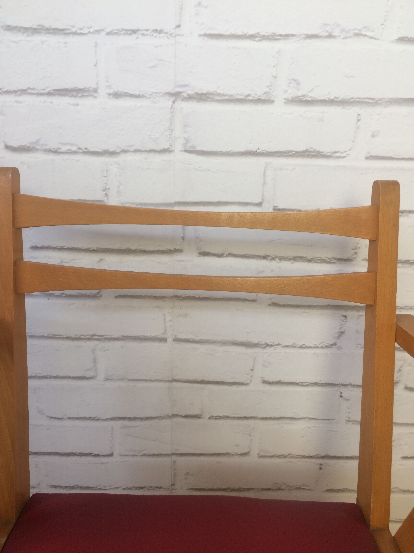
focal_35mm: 29
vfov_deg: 61.7
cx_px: 207
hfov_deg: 48.2
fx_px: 462
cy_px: 276
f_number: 2.2
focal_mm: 4.15
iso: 50
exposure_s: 1/33
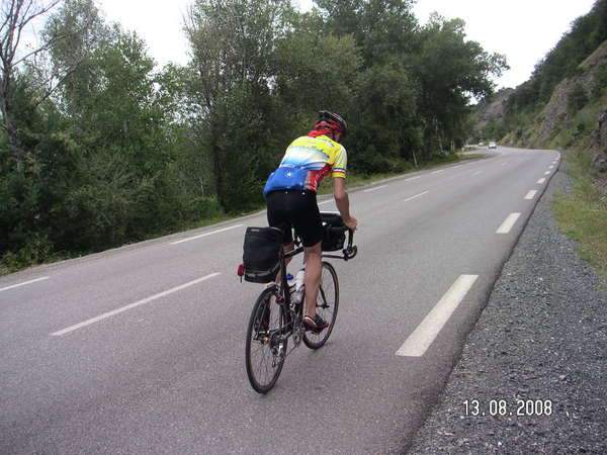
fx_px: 666
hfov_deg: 49.0
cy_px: 228
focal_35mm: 38
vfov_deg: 37.7
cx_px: 304
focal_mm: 6
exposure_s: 1/300
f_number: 2.8
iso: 50
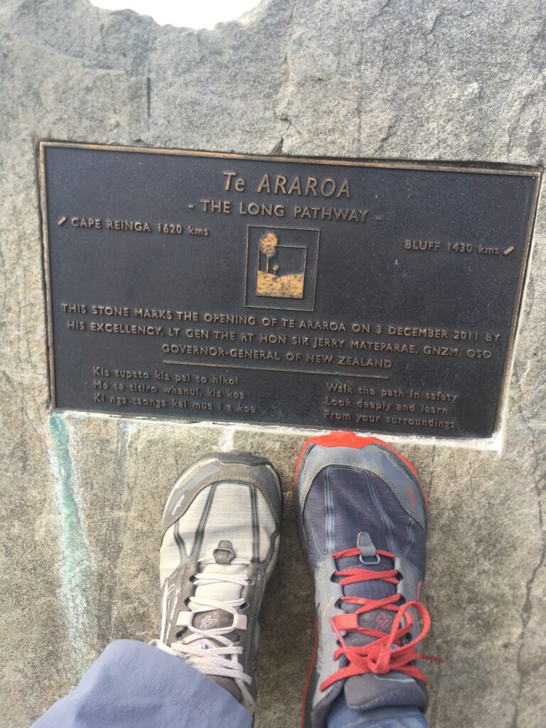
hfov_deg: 48.2
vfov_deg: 61.7
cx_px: 273
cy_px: 364
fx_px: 610
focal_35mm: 29
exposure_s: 1/235
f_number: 2.2
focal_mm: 4.15
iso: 25
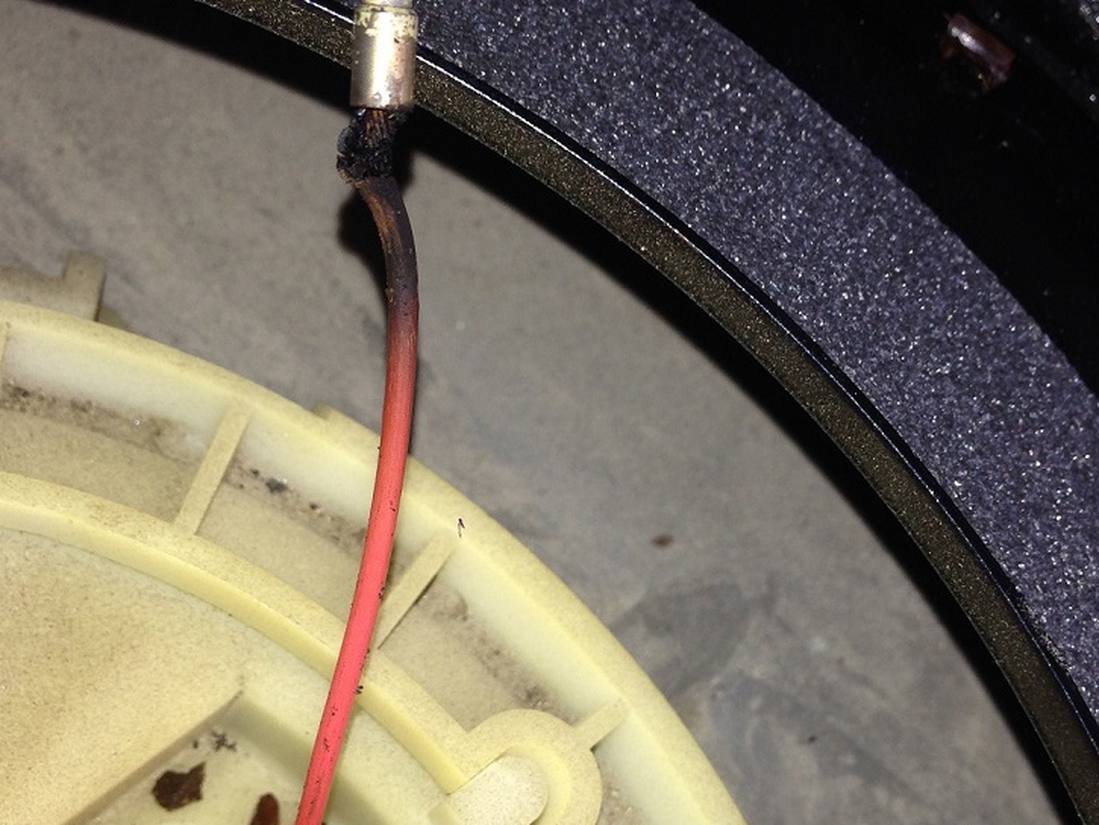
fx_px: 1651
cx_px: 545
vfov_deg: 28.0
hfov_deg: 36.8
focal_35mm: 52
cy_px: 485
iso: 50
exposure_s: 1/116
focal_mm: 4.12
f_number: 2.4
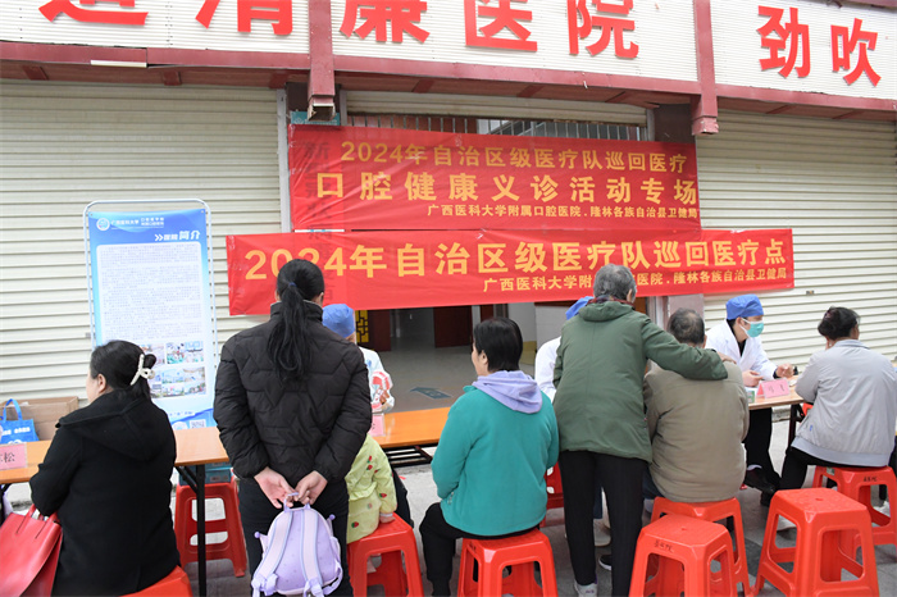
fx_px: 672
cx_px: 448
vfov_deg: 47.9
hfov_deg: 67.4
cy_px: 298
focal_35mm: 27
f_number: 6.3
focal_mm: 18
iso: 3200
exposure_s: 1/160
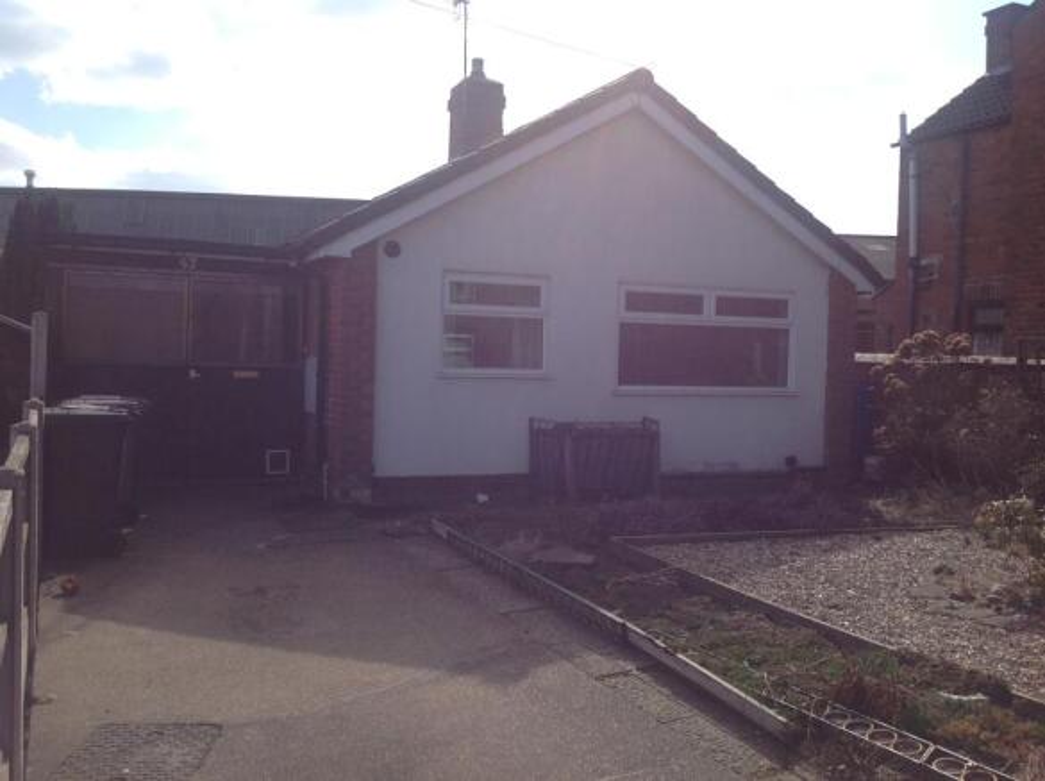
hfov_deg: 52.7
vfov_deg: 40.6
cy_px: 390
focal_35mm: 35
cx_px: 522
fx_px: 1055
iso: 50
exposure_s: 1/1592
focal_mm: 4.28
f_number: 2.4
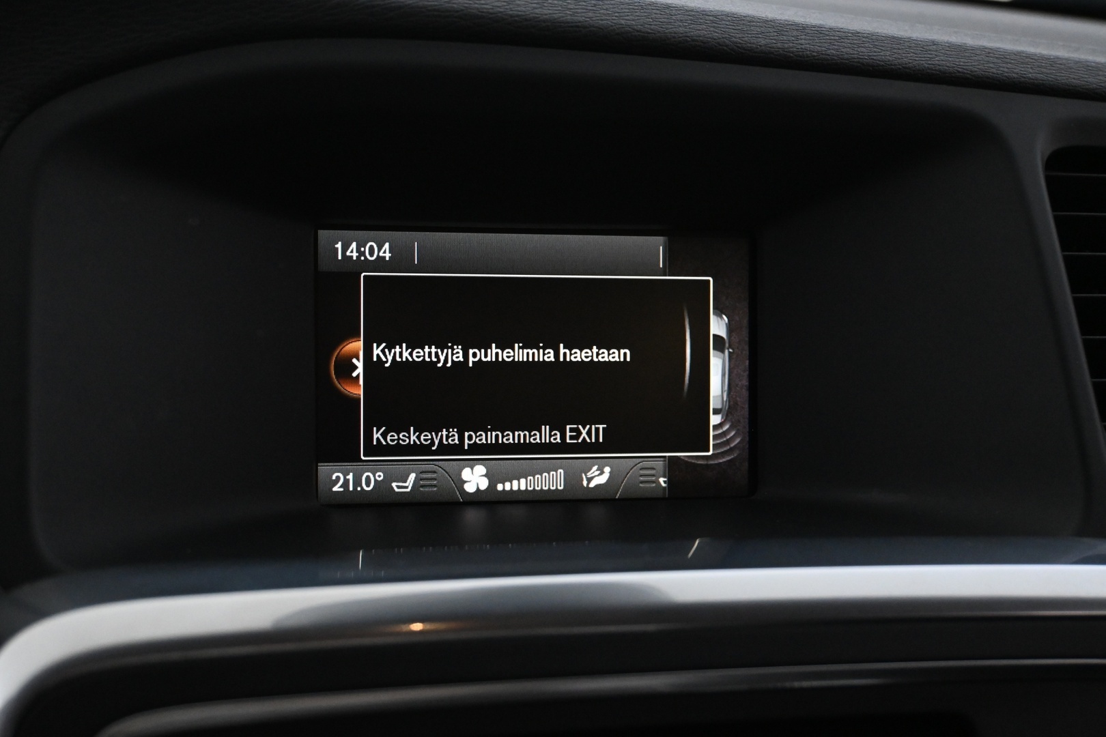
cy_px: 368
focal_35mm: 51
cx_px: 553
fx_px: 1567
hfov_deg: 38.9
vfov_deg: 26.5
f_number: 5
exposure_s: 1/50
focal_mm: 34
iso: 4000
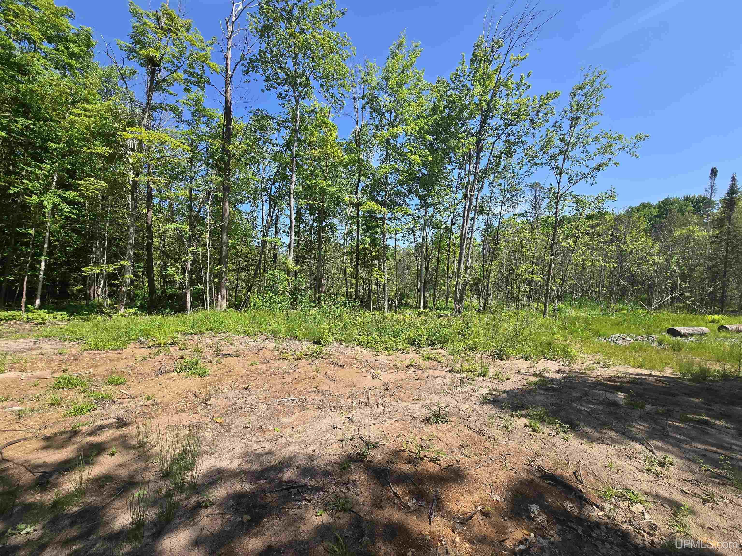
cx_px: 371
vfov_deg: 89.9
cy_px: 278
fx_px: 279
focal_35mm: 13
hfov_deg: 106.2
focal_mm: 2.2
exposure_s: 1/1457
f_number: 2.2
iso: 50
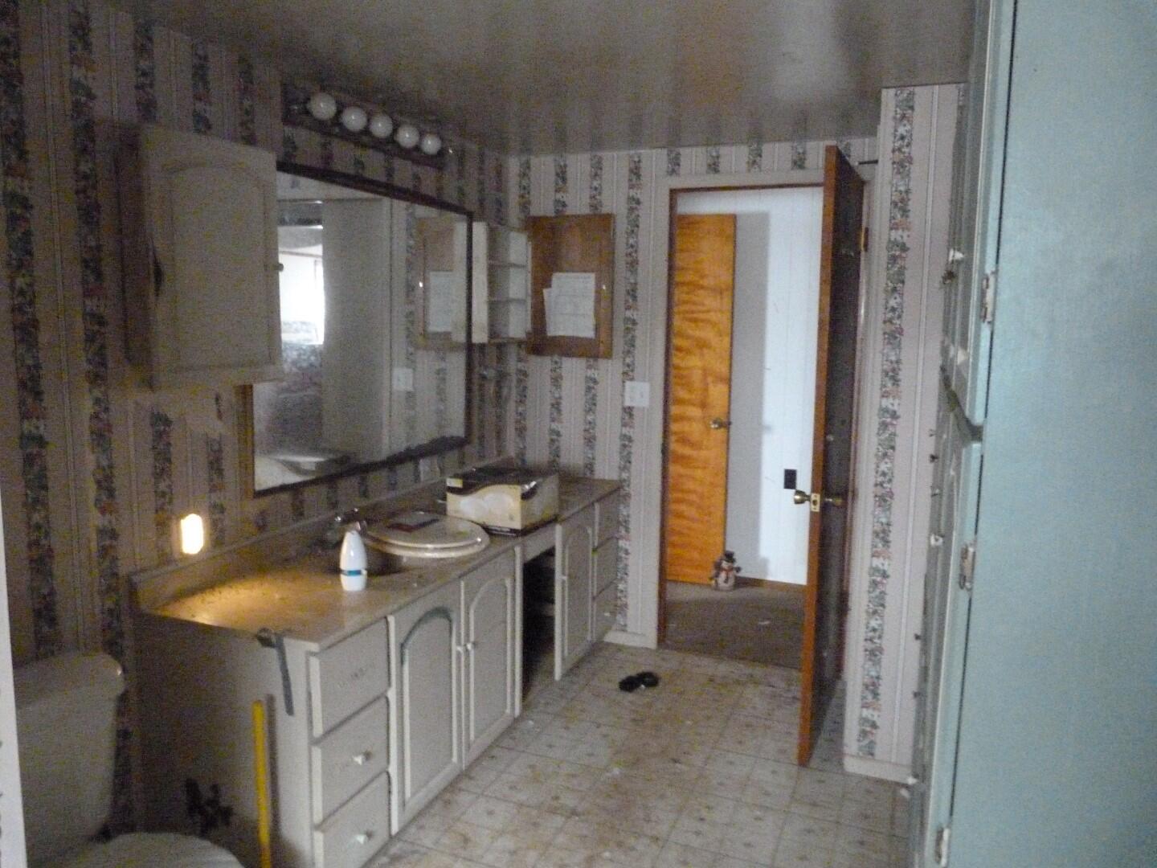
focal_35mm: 25
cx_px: 578
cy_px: 434
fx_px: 836
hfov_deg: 69.4
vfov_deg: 54.9
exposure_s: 1/15
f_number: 2.8
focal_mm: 4.5
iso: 1600
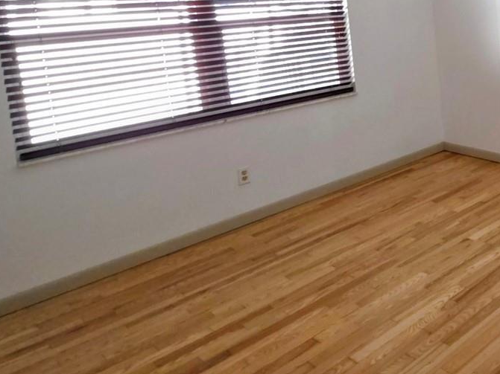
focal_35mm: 31
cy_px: 46
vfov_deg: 42.2
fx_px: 448
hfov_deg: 42.3
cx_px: 579
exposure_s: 1/30
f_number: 1.9
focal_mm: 2.2
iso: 100
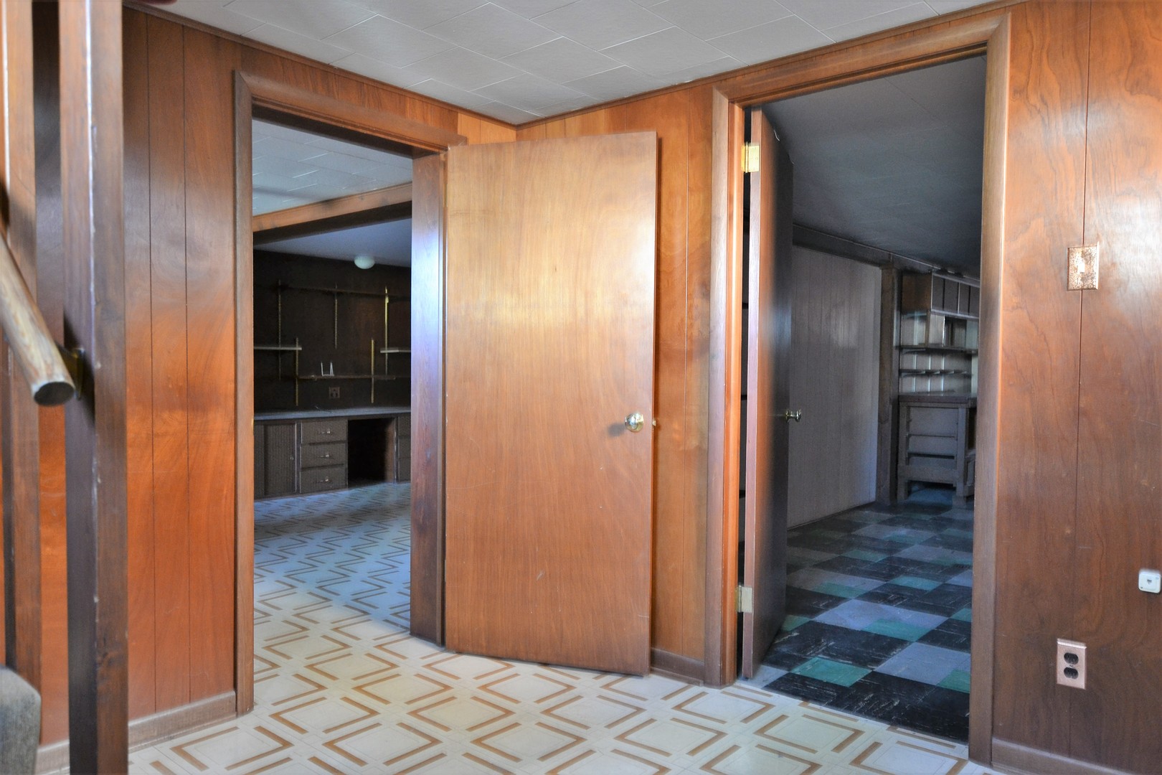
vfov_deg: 50.4
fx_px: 823
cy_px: 388
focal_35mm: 26
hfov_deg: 70.4
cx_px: 581
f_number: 3.5
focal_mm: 17
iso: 800
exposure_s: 1/6
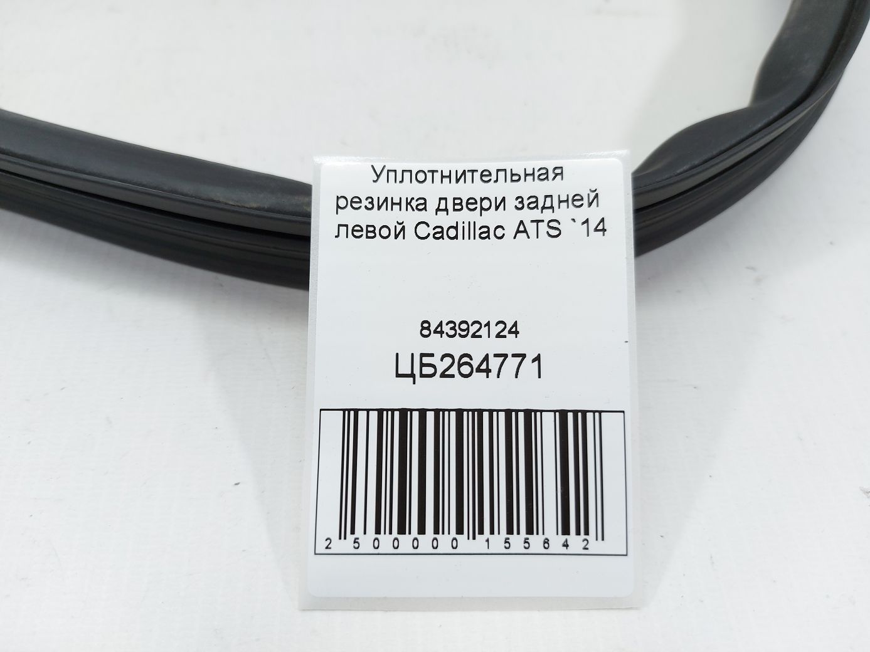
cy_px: 326
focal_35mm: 24
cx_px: 435
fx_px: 603
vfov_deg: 56.8
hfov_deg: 71.6
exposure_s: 1/50
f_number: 1.8
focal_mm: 5.23
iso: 50
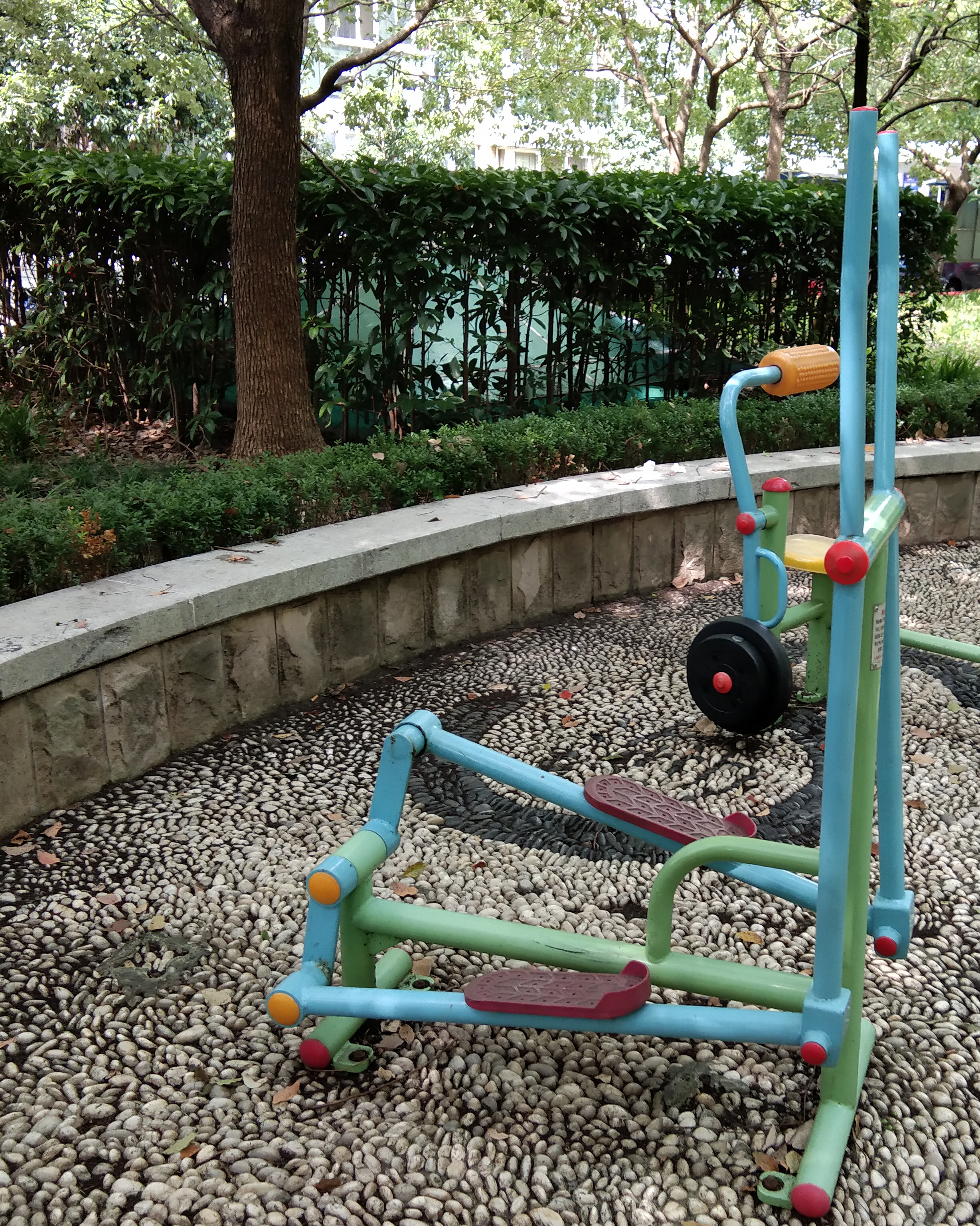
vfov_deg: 44.8
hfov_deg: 36.0
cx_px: 674
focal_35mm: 41
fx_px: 1486
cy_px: 619
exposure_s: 1/50
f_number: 2.2
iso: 100
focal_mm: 3.69
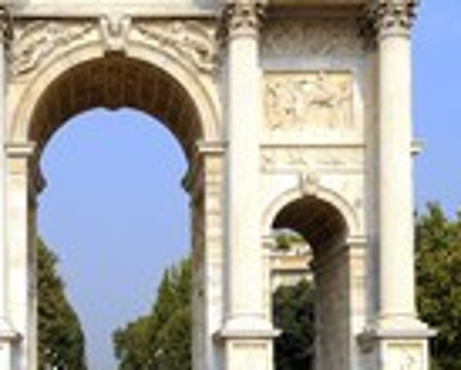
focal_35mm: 69
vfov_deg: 22.0
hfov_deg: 27.1
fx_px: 943
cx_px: 111
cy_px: 94
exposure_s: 1/200
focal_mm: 24
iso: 200
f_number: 11
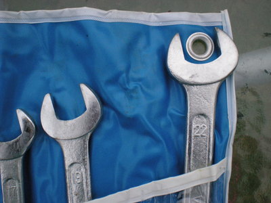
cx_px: 136
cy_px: 102
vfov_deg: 37.7
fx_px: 297
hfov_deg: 49.0
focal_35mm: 38
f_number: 4.6
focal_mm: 6.3
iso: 400
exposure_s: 1/190
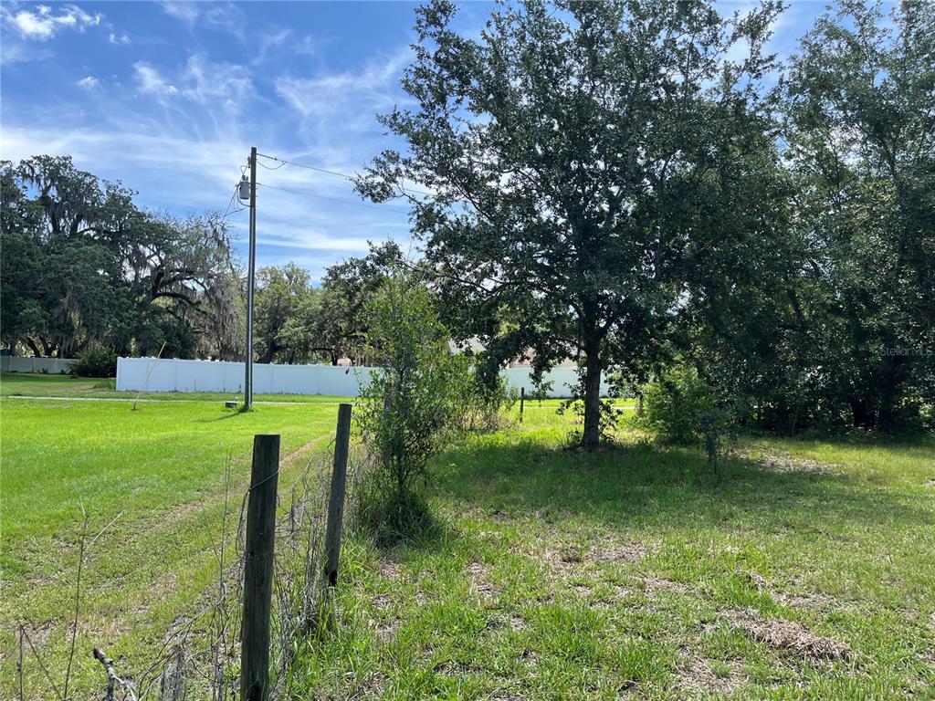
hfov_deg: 67.3
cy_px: 350
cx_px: 468
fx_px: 702
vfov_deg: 53.1
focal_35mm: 26
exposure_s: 1/1441
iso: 50
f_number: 1.6
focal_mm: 5.1
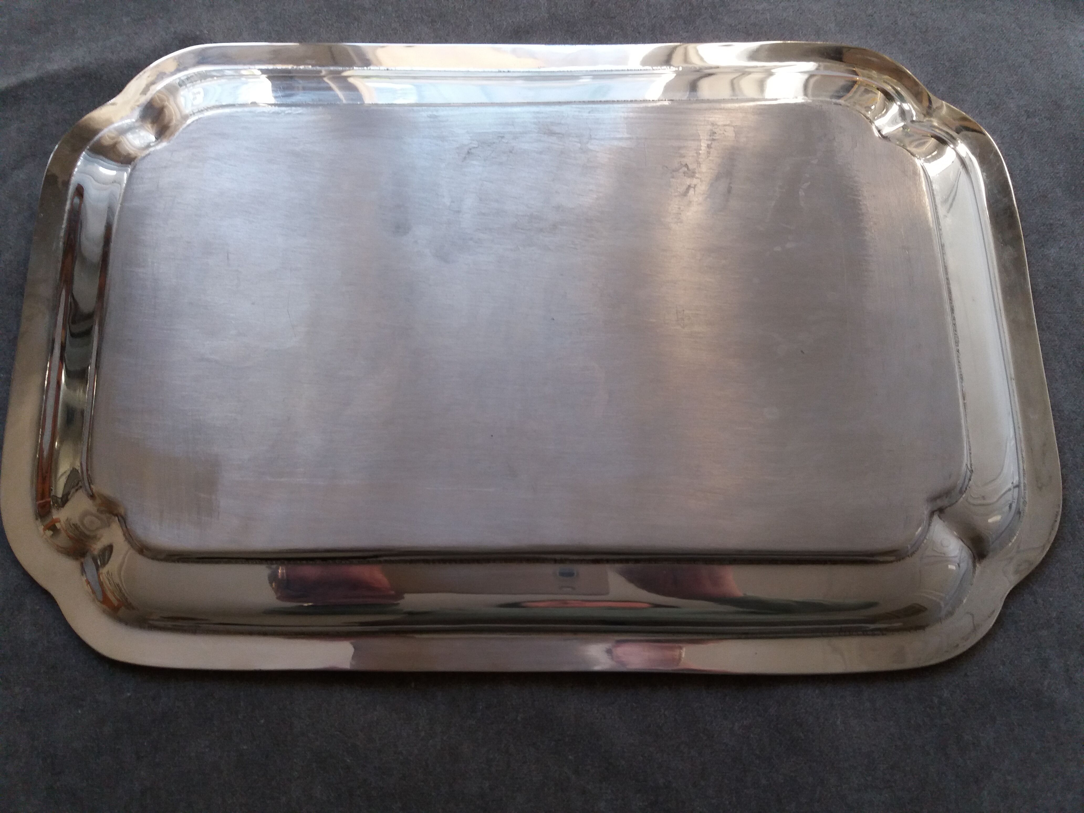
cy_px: 406
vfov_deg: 49.7
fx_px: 877
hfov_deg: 63.4
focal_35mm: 28
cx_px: 542
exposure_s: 1/100
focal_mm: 3.7
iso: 125
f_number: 1.9
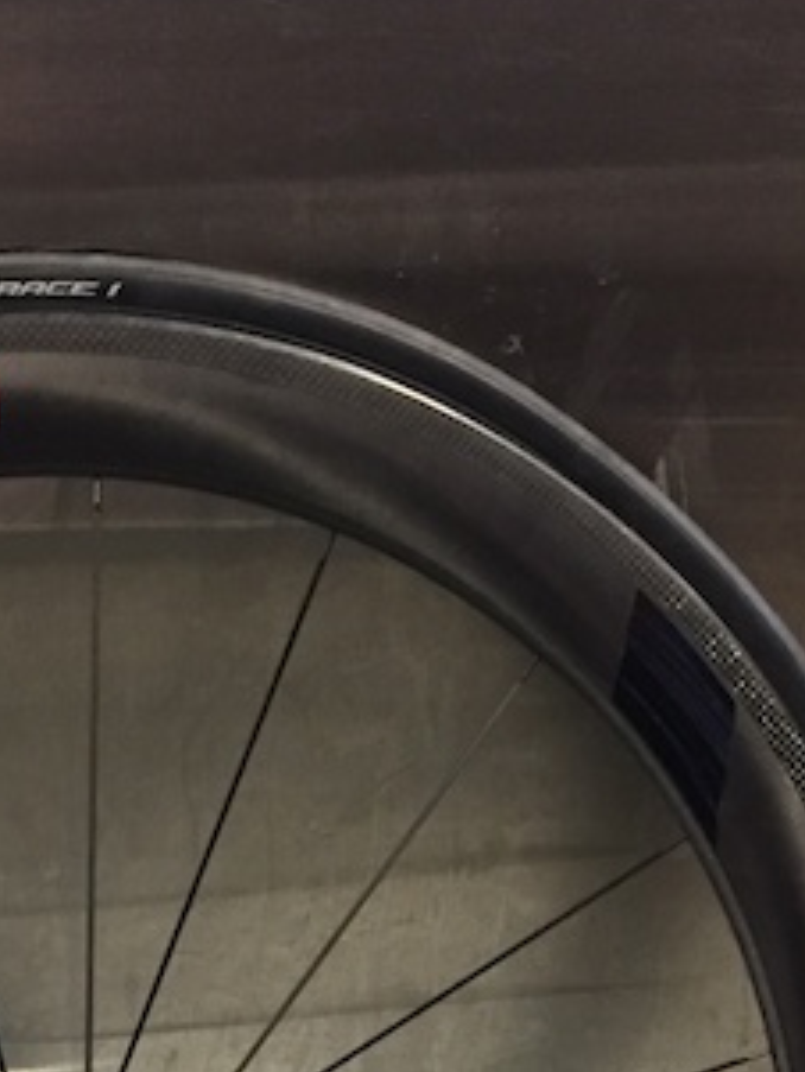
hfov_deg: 18.7
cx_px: 25
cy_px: 1314
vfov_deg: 23.1
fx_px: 2386
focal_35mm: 77
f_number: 2.2
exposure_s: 1/30
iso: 160
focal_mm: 4.15
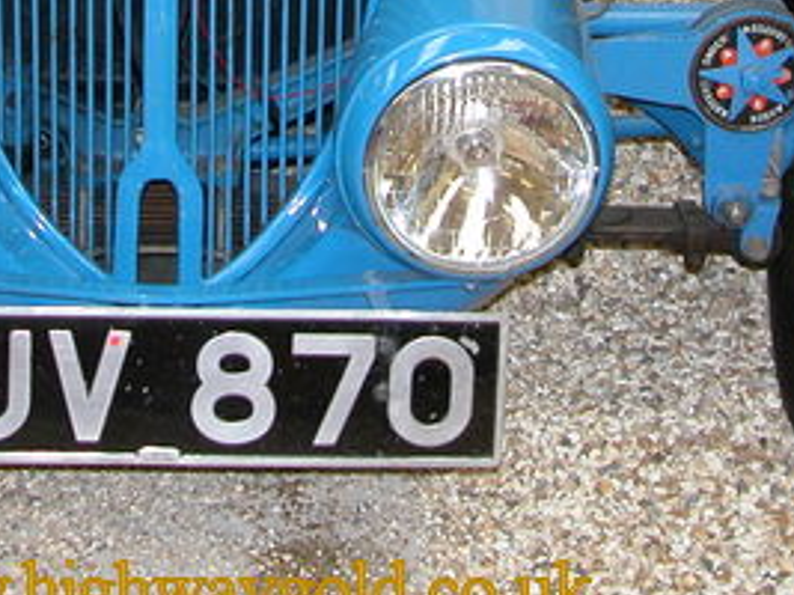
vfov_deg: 10.4
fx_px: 3164
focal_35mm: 138
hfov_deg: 14.3
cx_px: 220
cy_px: -238
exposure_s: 1/30
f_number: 3
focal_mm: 11.6
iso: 100
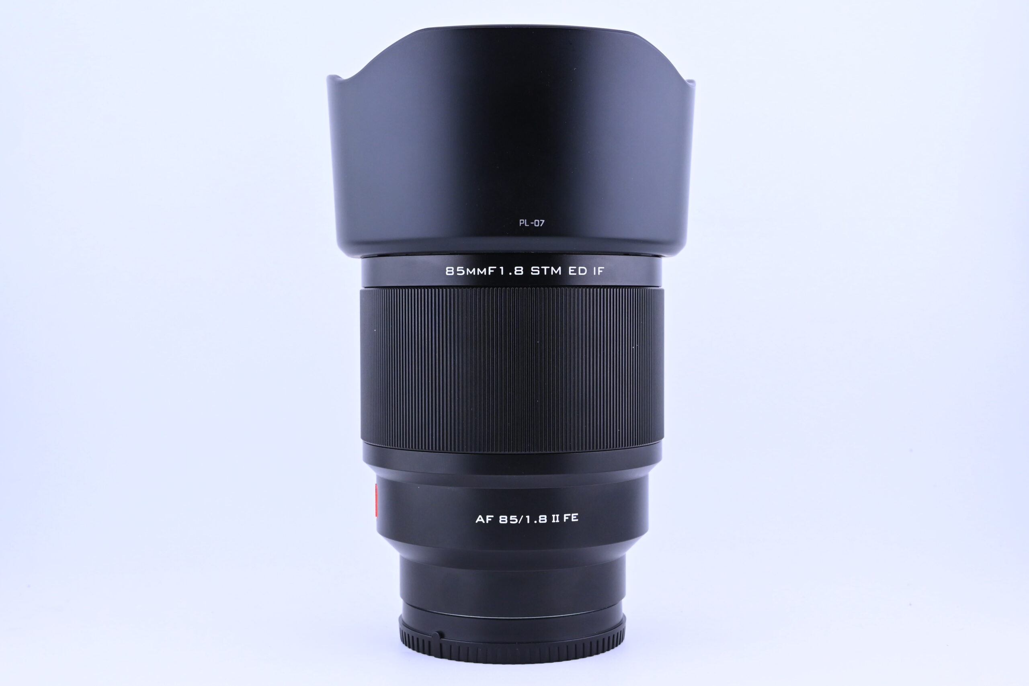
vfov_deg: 29.2
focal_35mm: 46
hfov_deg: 42.7
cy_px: 343
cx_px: 514
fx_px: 1315
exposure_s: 1/160
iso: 640
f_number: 11
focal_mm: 31
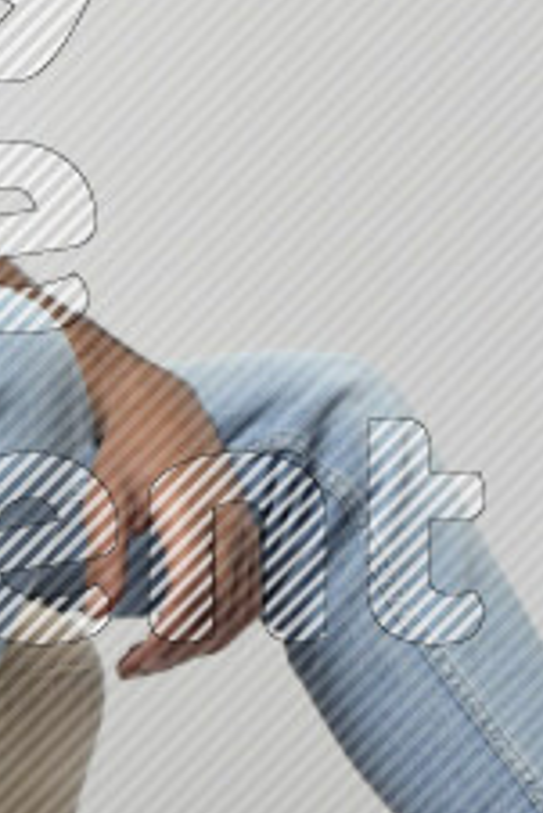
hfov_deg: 7.3
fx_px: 4201
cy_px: 209
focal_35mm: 186
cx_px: -173
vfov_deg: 11.0
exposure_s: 1/125
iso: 400
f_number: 5.6
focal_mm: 35
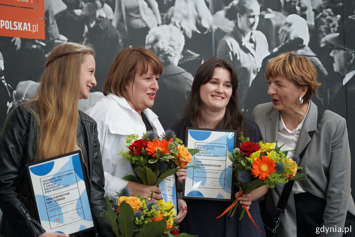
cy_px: 118
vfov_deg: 16.7
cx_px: 178
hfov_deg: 24.8
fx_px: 809
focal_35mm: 82
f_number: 4
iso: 1000
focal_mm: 82
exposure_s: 1/160
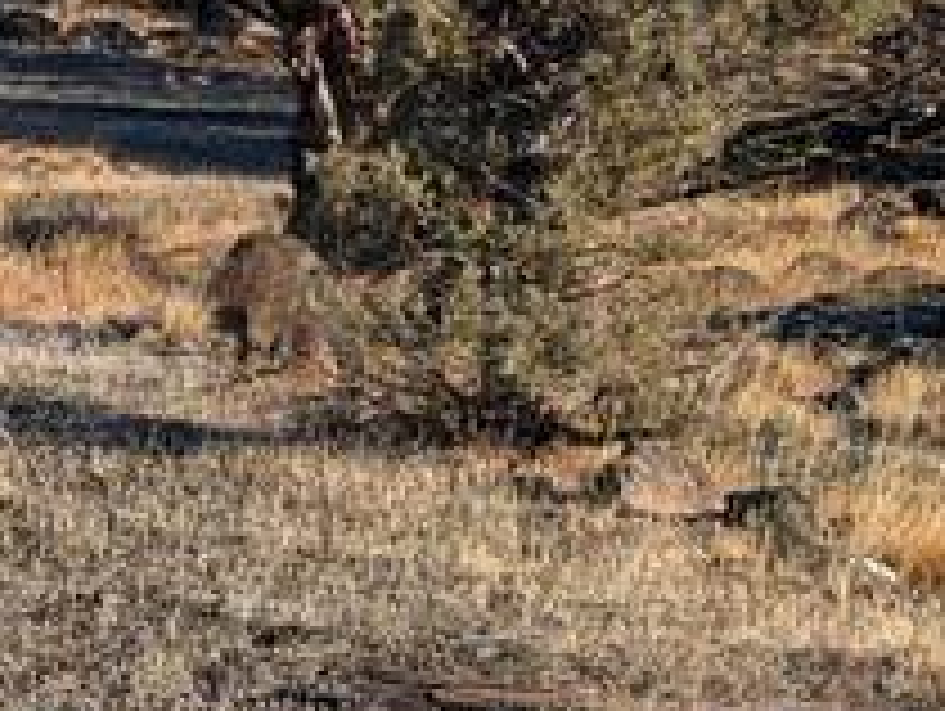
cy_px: 54
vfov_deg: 10.1
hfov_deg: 12.4
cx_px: -745
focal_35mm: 146
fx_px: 3990
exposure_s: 1/827
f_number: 1.68
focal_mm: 6.9
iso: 22
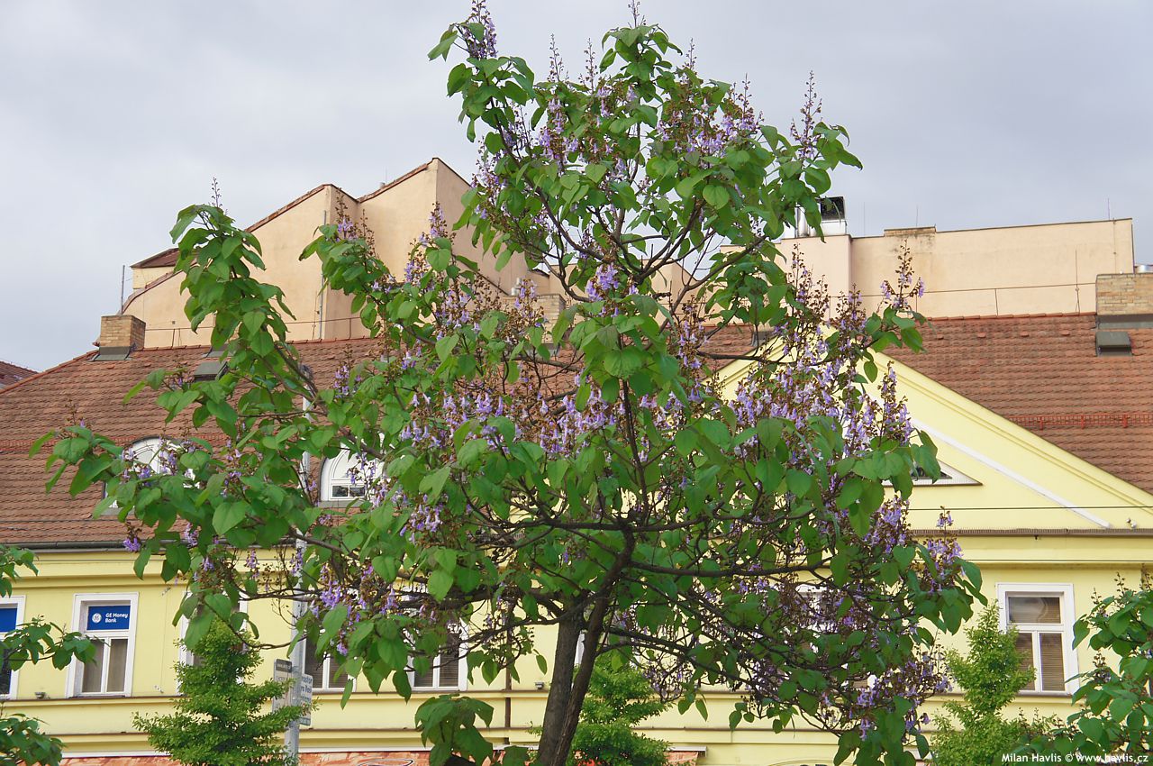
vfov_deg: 22.6
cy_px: 383
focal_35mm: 60
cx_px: 576
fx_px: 1919
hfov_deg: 33.4
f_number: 6.3
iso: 200
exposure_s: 1/125
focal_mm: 40
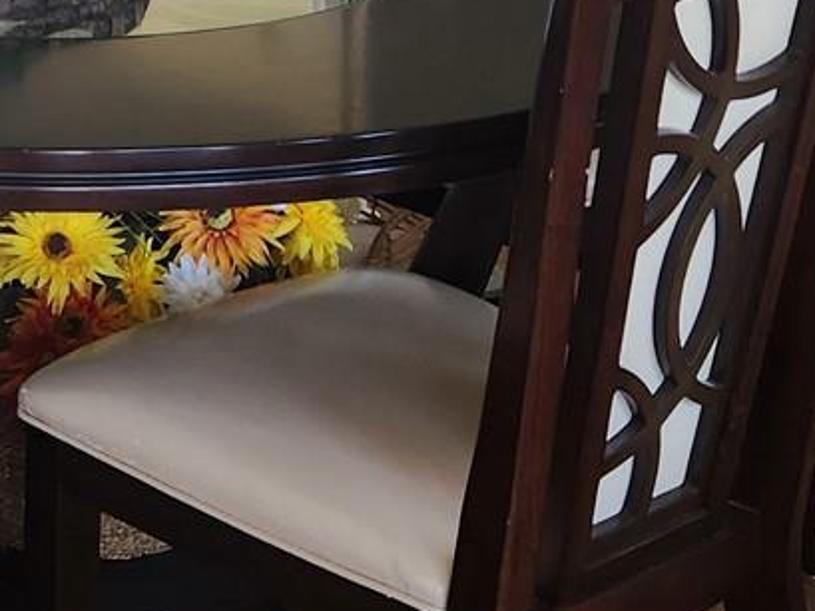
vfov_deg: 15.0
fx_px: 2120
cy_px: -364
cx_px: -80
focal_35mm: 90
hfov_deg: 20.7
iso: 160
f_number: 1.8
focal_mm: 5.4
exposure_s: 1/180
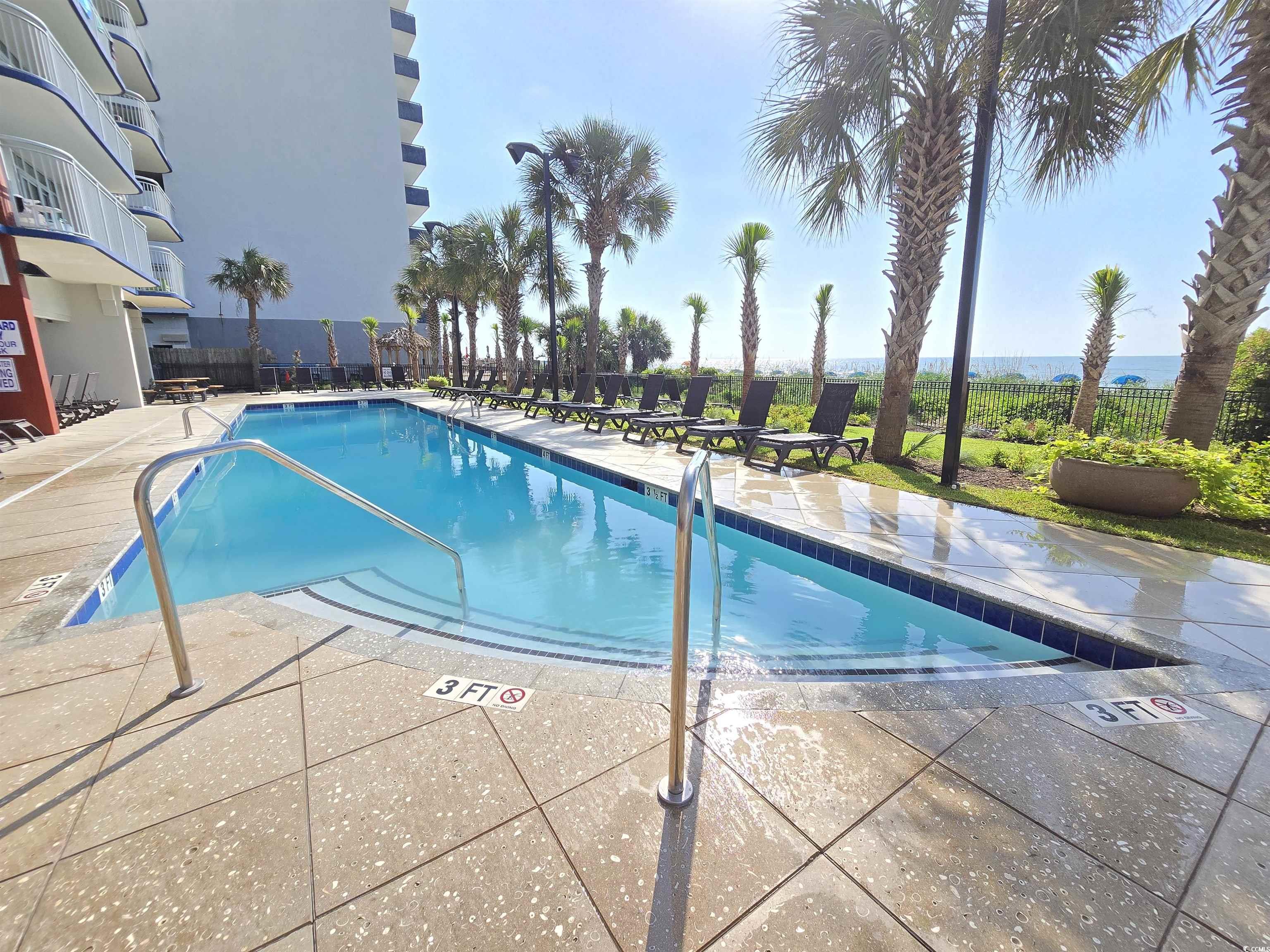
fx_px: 477
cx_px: 635
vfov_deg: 89.9
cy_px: 476
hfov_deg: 106.2
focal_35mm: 13
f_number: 2.2
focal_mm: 2.2
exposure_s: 1/1497
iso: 50
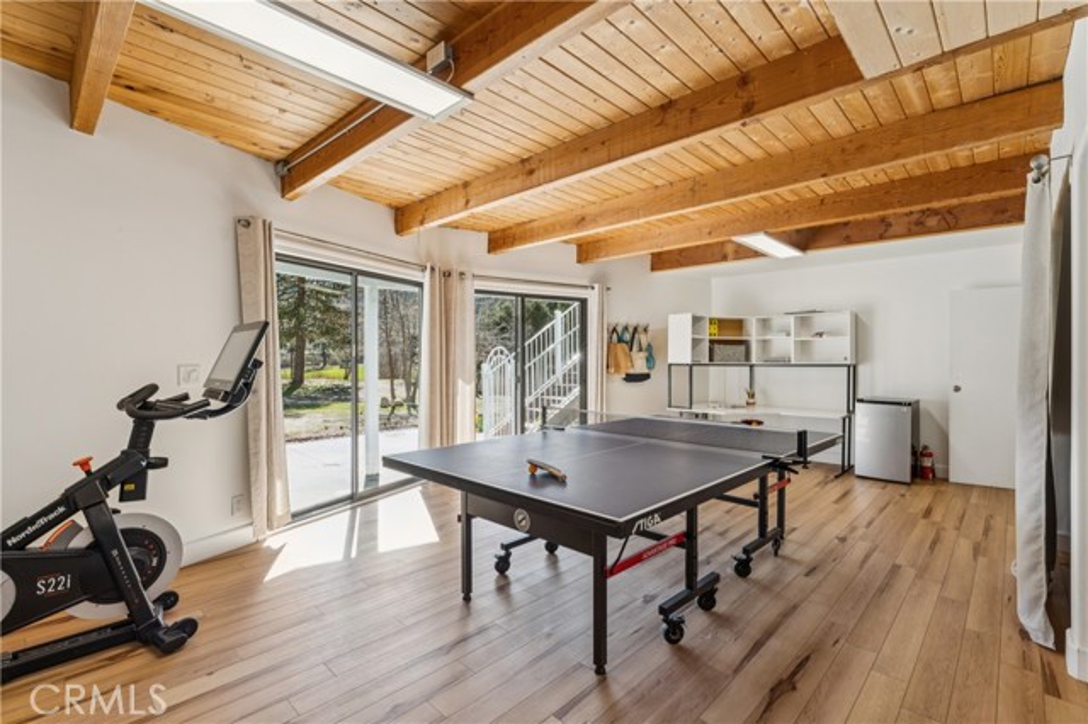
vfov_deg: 72.3
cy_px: 362
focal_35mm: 16
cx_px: 544
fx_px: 495
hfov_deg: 95.4
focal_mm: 16.4
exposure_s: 1/10
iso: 100
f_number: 13
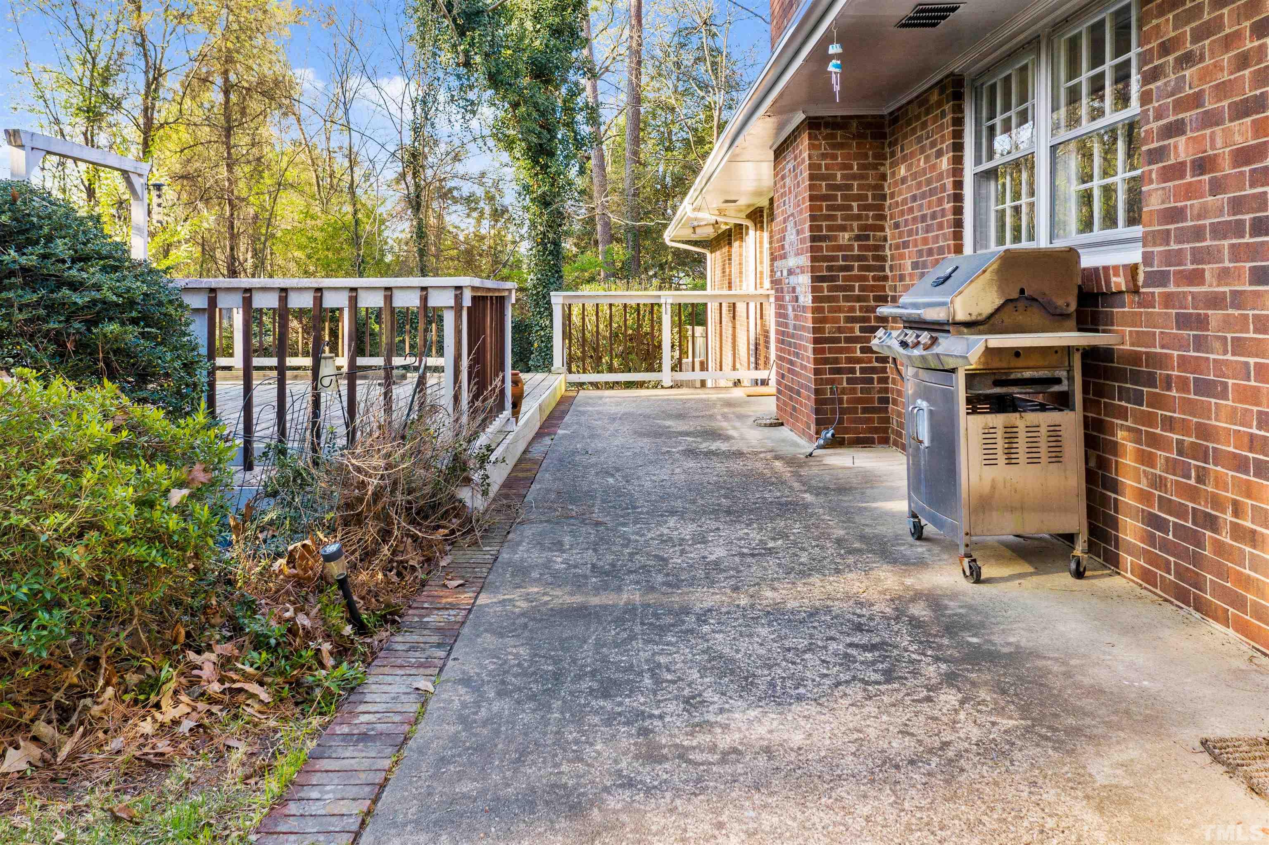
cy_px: 422
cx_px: 634
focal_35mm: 28
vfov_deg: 46.4
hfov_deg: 65.5
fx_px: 987
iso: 100
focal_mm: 10.26
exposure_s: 1/100
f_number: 4
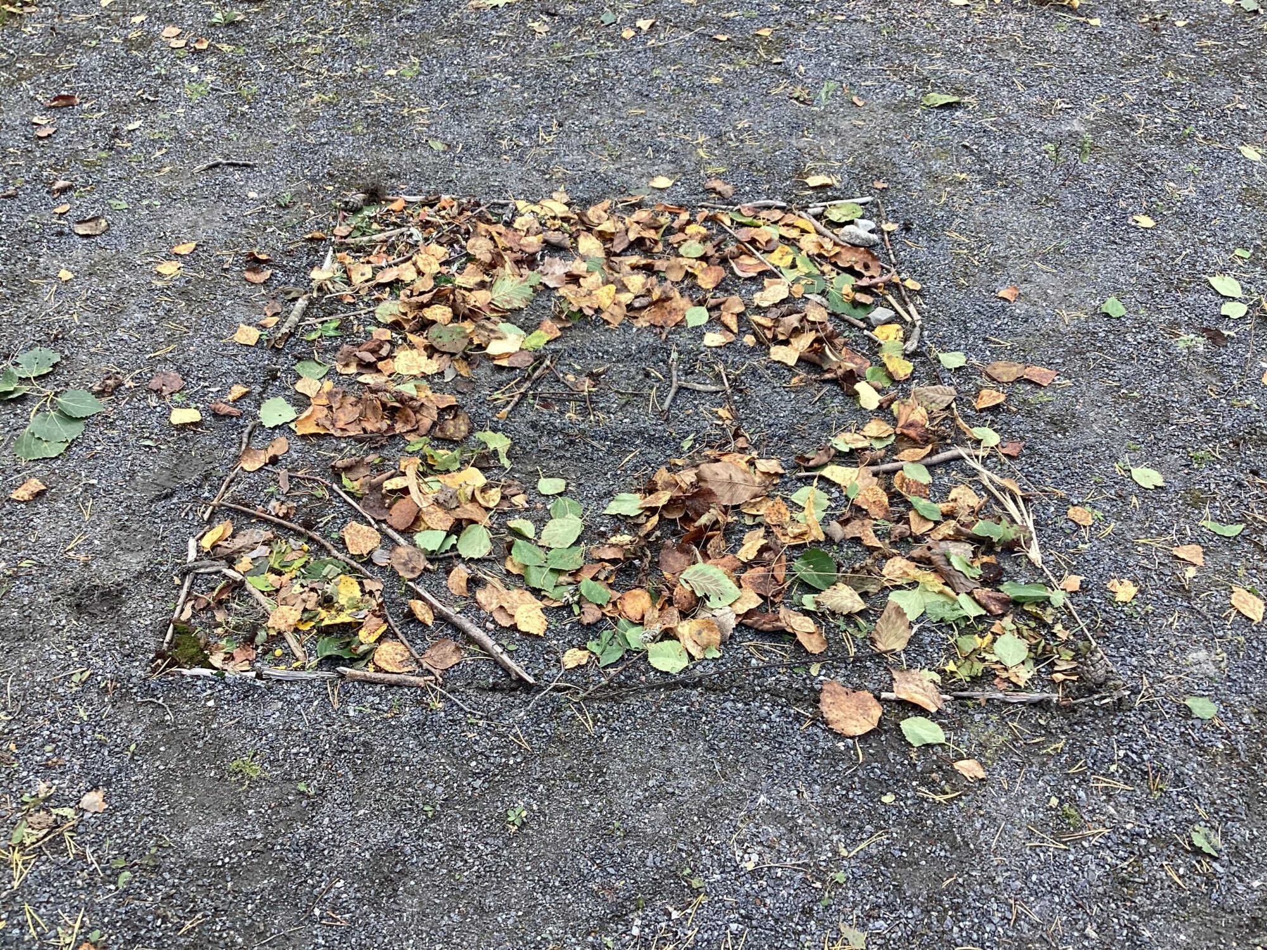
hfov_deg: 58.4
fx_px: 1135
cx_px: 634
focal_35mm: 31
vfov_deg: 45.4
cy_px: 475
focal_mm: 3.3
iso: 25
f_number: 2.4
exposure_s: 1/143
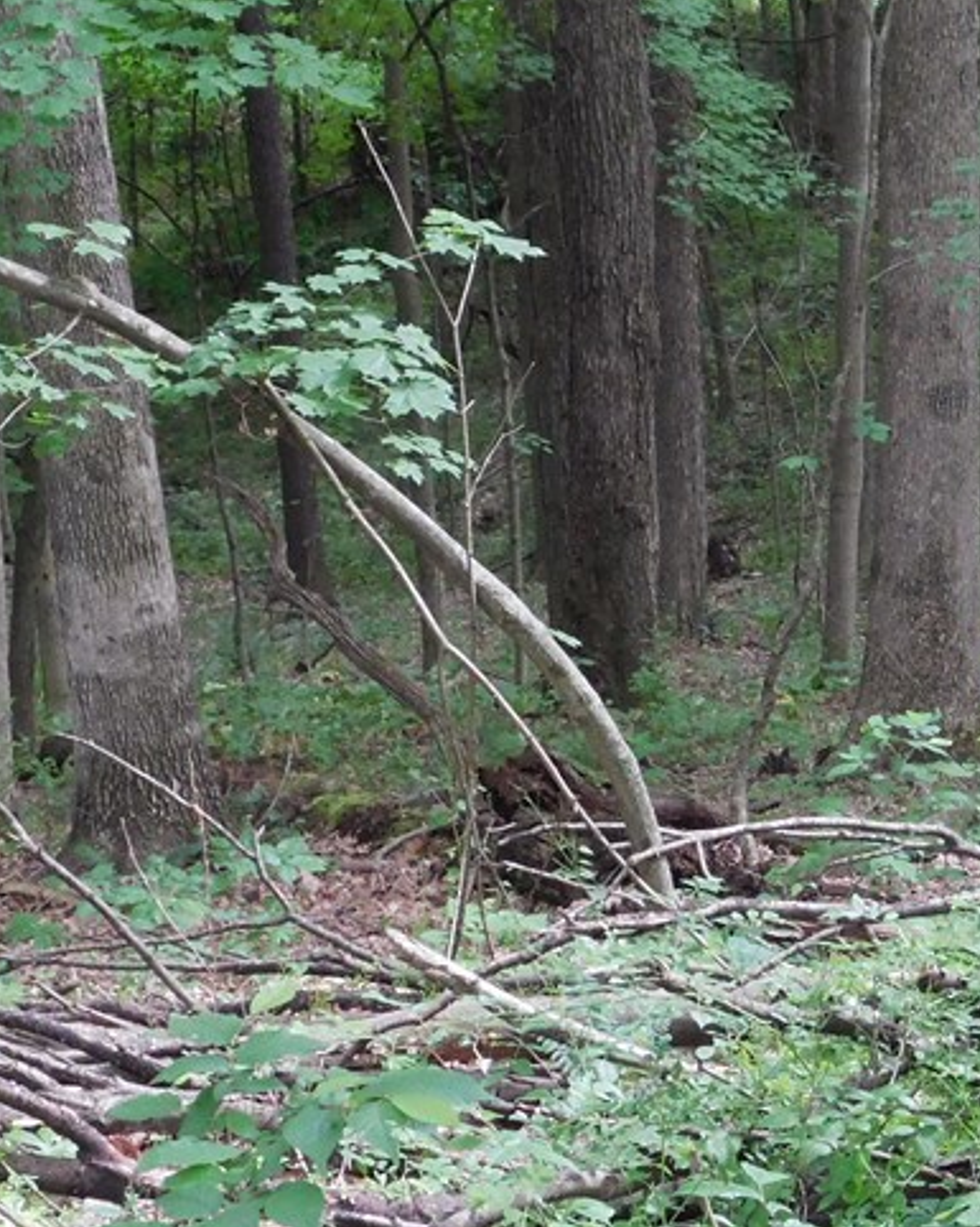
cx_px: 748
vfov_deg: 14.0
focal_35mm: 137
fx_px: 4972
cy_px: 377
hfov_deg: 11.2
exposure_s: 1/30
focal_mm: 11.7
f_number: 4.2
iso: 320
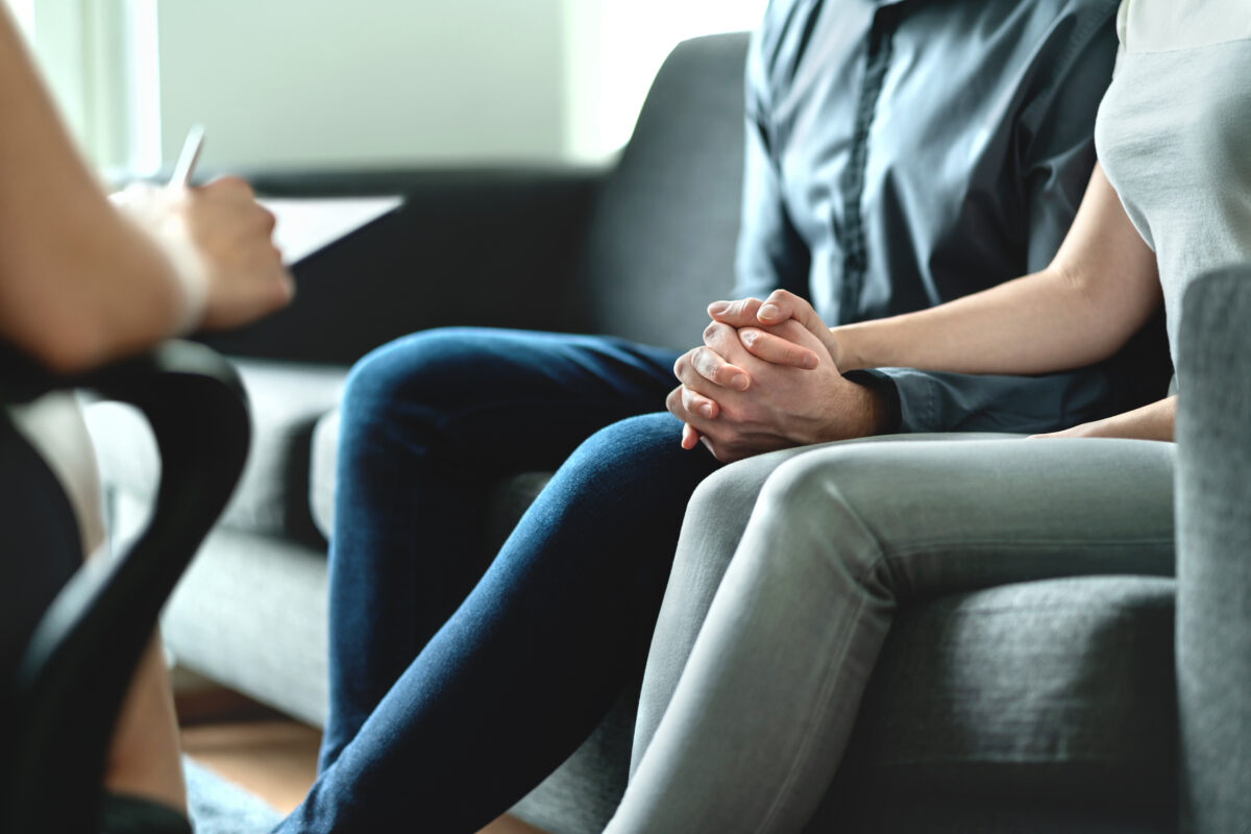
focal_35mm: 85
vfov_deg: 16.1
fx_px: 2954
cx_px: 626
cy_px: 417
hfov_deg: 23.9
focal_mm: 85
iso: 125
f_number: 1.8
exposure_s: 1/60
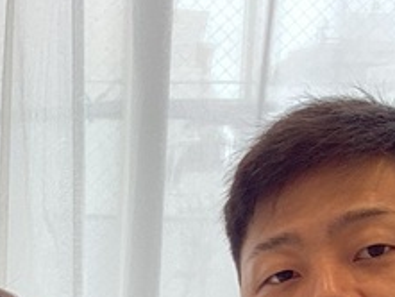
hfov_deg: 14.0
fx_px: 1598
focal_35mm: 140
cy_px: 623
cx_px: 70
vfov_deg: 9.8
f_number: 2.4
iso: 25
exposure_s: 1/120
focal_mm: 3.3
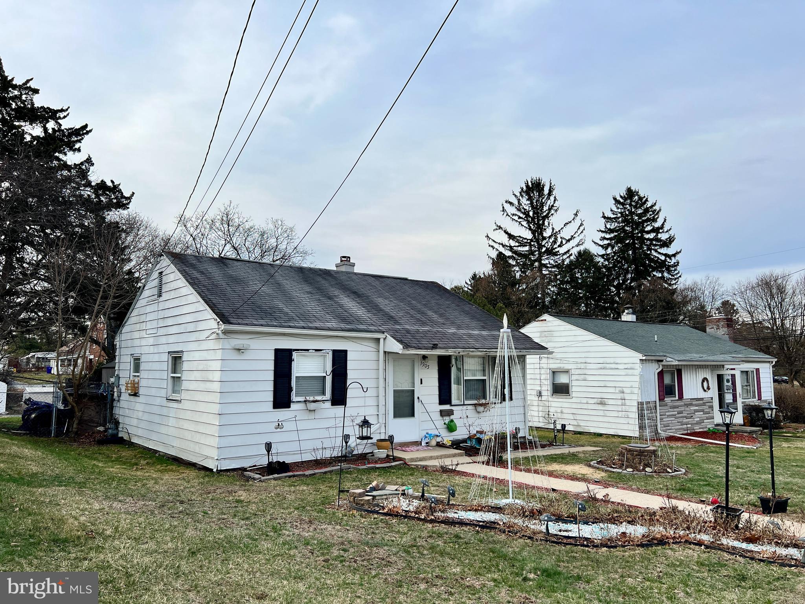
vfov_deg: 53.1
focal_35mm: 26
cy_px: 302
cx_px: 402
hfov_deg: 67.3
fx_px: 605
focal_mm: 5.7
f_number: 1.5
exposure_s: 1/2994
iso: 50
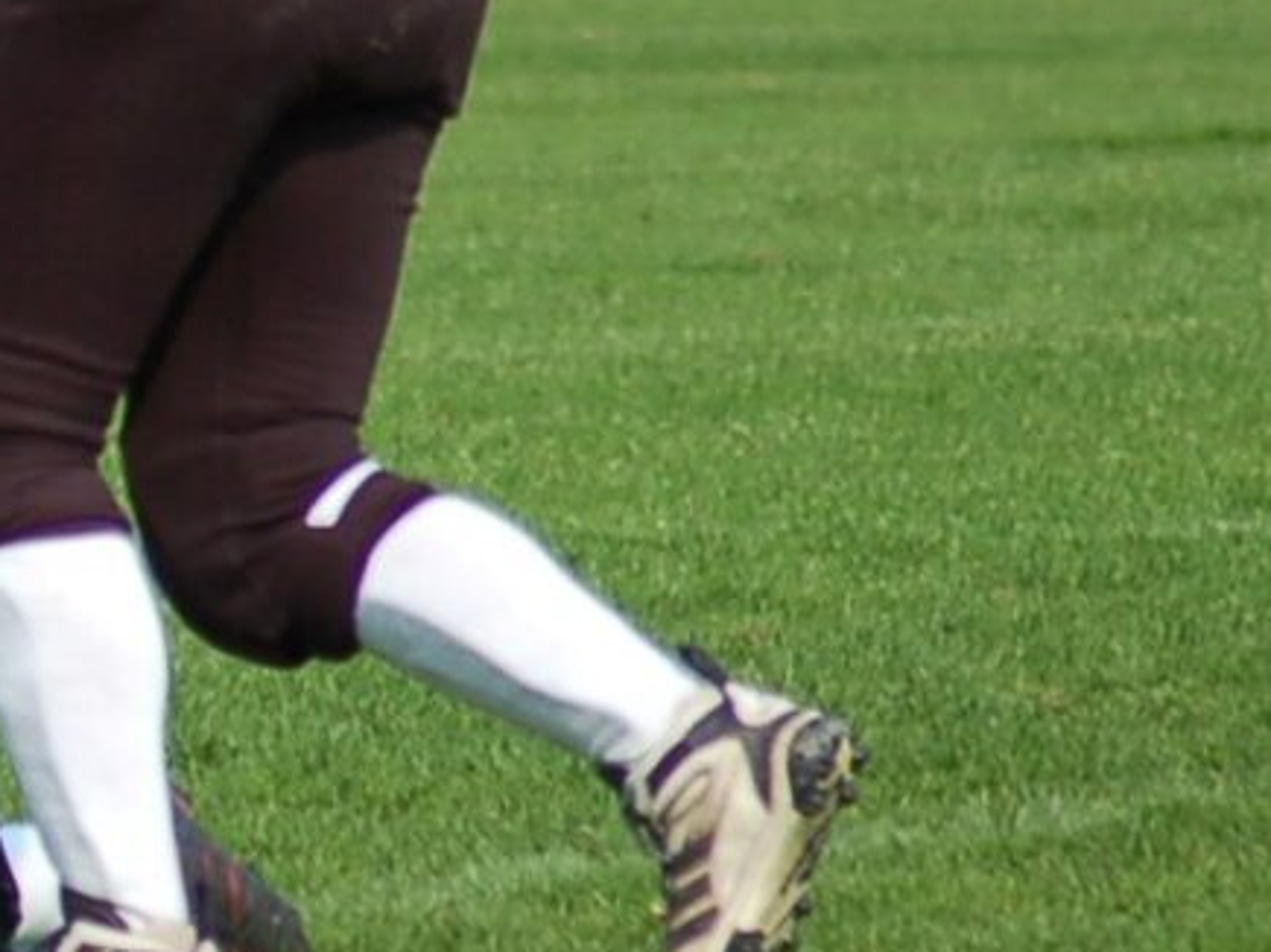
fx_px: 36062
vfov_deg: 1.5
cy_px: 345
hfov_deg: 2.0
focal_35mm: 982
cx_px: -1753
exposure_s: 1/1000
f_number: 4.5
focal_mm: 135
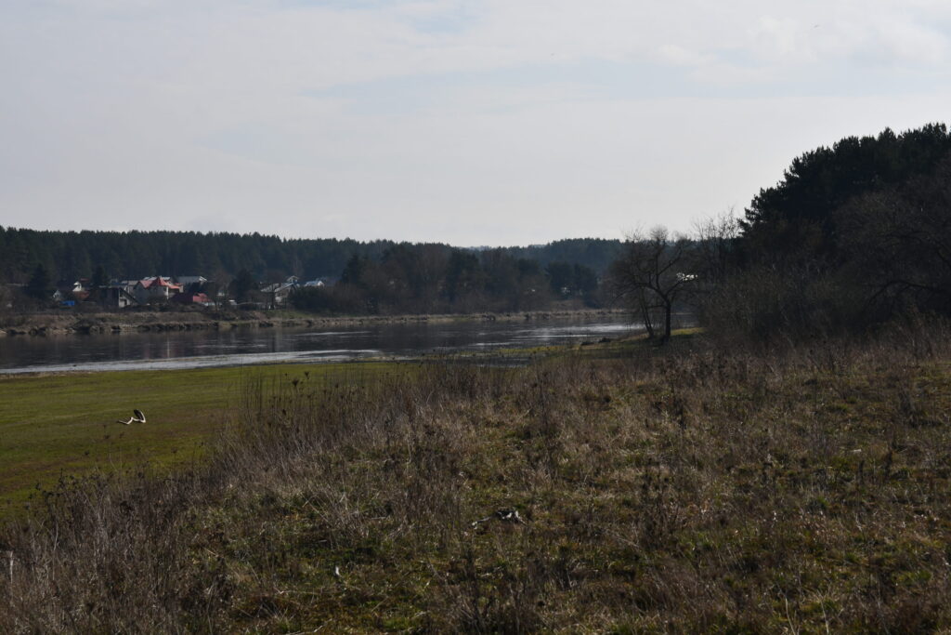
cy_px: 318
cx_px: 476
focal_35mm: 75
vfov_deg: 18.2
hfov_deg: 27.0
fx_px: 1981
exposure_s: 1/250
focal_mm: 50
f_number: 8
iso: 110
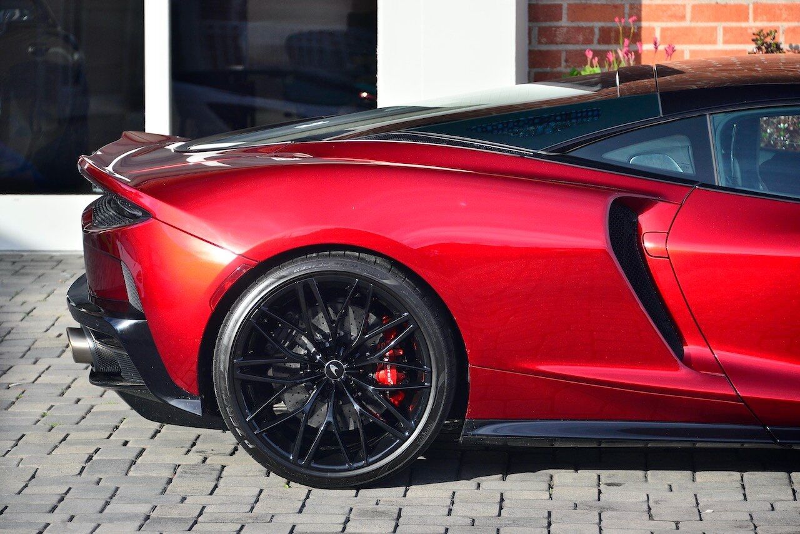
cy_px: 267
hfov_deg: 14.2
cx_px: 400
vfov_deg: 9.5
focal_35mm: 145
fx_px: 3223
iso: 500
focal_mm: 145
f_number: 5.6
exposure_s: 1/800
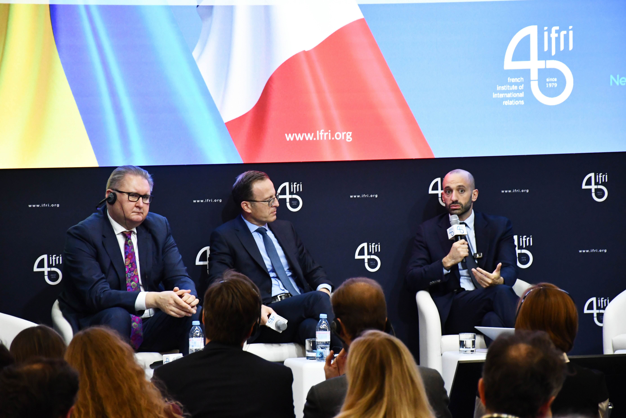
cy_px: 209
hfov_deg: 13.1
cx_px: 313
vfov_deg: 8.7
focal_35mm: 157
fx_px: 2730
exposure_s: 1/160
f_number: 5.6
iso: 3200
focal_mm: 105
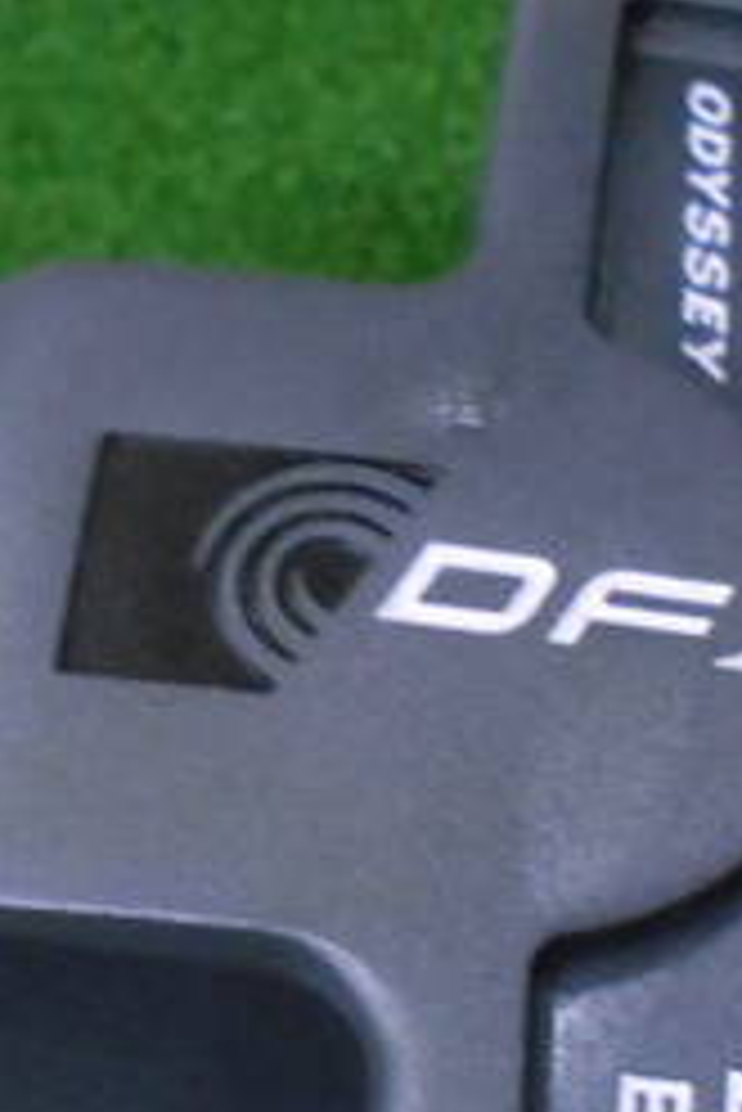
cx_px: 427
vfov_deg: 28.4
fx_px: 2161
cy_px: 824
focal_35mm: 70
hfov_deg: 19.5
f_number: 3.2
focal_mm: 4.6
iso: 800
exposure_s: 1/100
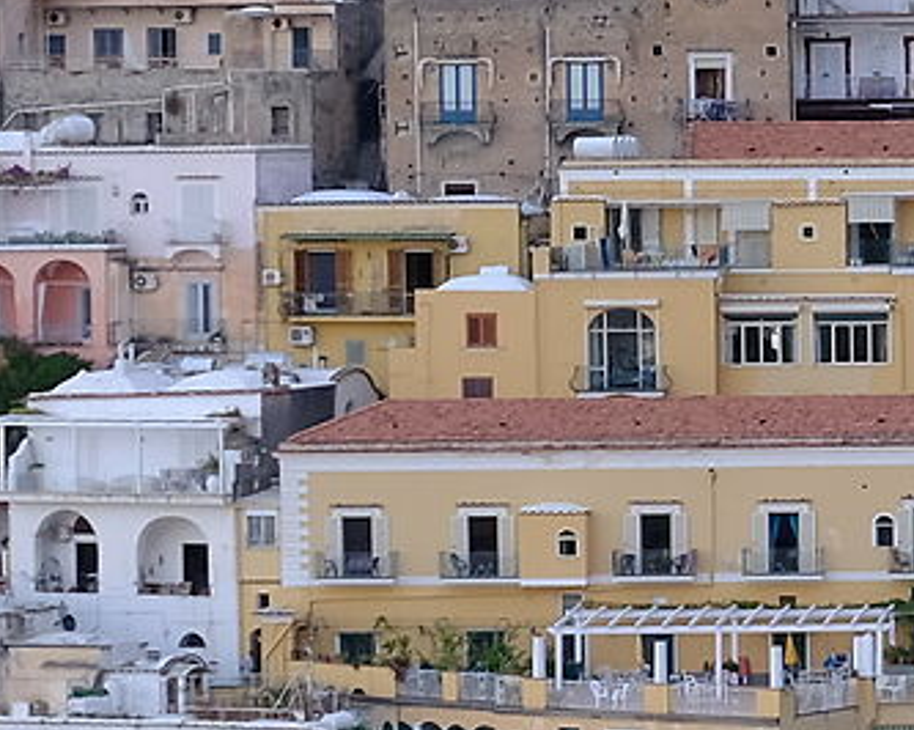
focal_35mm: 291
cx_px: 785
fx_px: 7867
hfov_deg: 6.6
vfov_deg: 5.3
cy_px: 384
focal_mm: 28.9
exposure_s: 1/125
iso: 320
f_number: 4
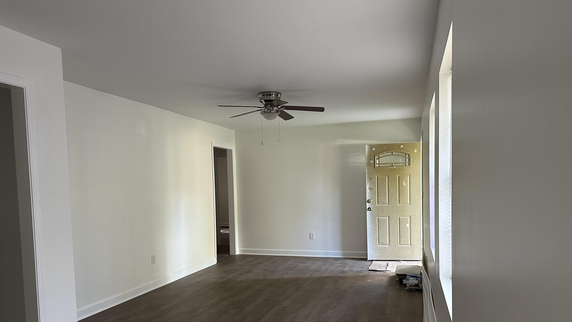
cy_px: 206
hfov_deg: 69.9
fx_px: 410
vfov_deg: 42.5
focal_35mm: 27
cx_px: 290
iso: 250
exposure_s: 1/60
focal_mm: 6.86
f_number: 1.78
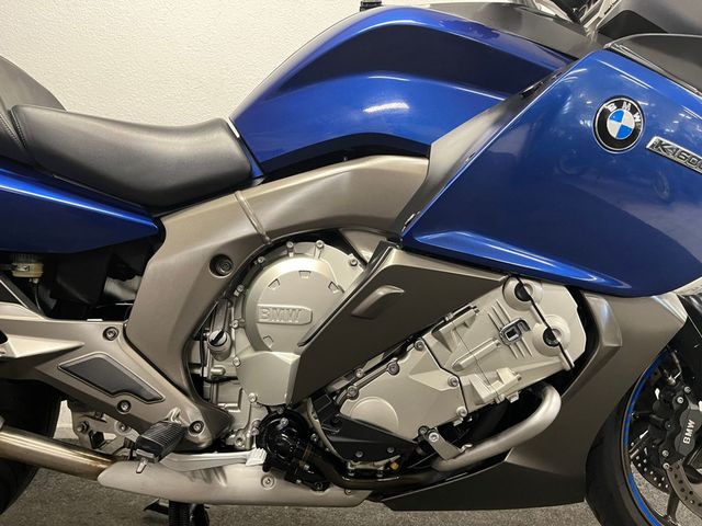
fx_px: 527
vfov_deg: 53.1
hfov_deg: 67.3
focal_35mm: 26
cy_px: 263
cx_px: 351
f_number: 1.6
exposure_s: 1/50
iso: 320
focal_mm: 5.1
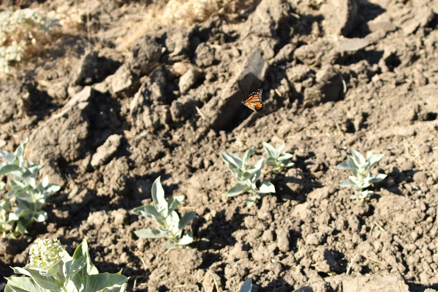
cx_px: 219
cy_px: 146
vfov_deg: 33.4
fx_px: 487
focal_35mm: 40
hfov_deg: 48.5
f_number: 2.5
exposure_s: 1/8000
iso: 400
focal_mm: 20
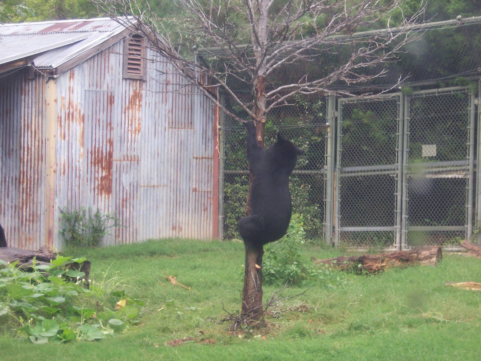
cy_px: 180
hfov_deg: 22.0
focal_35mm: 89
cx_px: 240
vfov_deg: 16.6
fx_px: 1237
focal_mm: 14.8
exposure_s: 1/180
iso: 140
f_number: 4.8
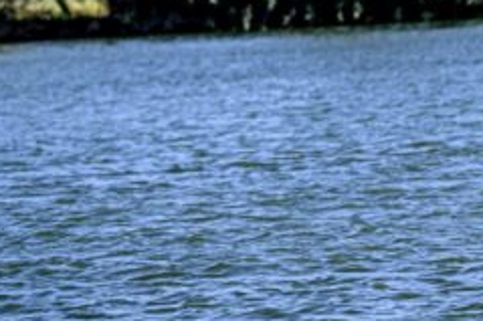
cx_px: -174
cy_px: 20
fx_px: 7535
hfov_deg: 3.7
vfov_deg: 2.4
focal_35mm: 562
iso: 640
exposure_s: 1/2500
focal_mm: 175
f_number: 6.3
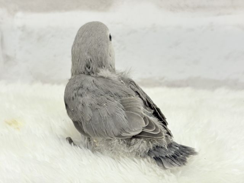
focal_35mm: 52
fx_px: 367
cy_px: 92
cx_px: 122
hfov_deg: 36.8
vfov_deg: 28.0
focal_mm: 5.96
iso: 50
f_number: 1.6
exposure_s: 1/50
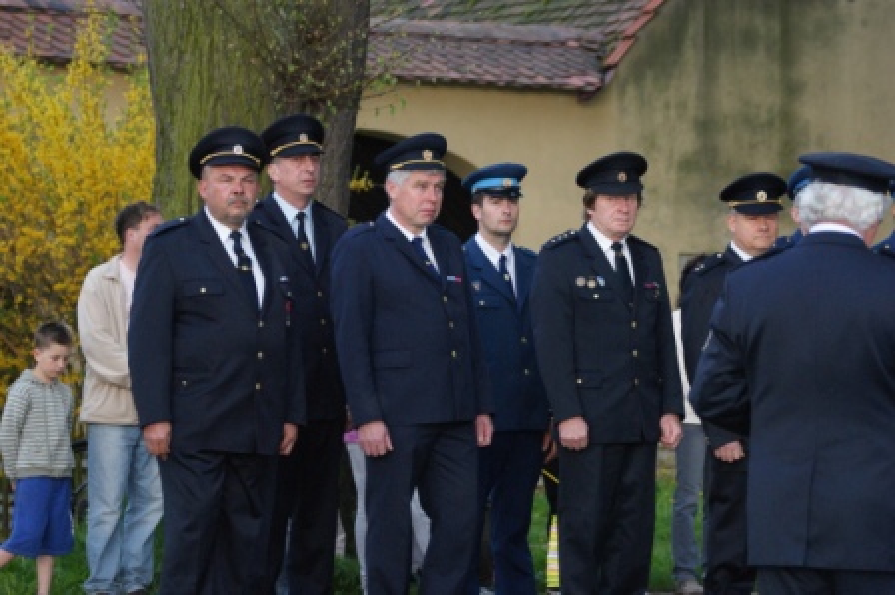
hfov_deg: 12.5
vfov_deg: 8.3
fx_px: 4099
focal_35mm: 165
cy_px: 298
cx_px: 448
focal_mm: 110
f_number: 5
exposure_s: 1/100
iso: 800
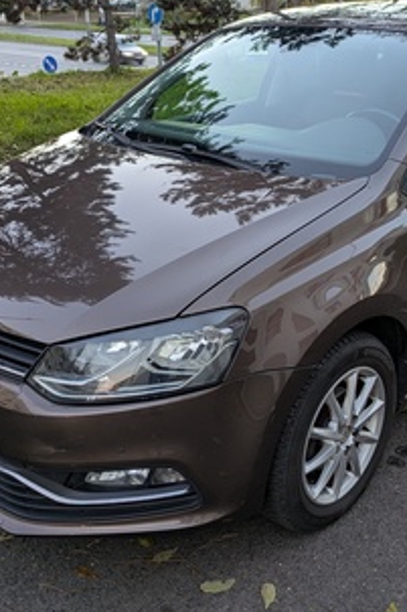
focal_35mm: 42
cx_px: 257
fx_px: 713
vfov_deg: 46.4
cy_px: 288
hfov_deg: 31.7
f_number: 1.89
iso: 52
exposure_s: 1/33.3
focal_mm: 5.43
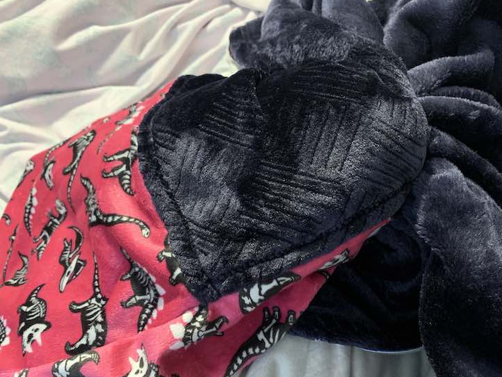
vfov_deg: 51.4
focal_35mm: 27
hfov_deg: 65.3
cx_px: 255
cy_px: 193
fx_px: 392
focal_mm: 4.25
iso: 640
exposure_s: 1/30
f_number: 1.8
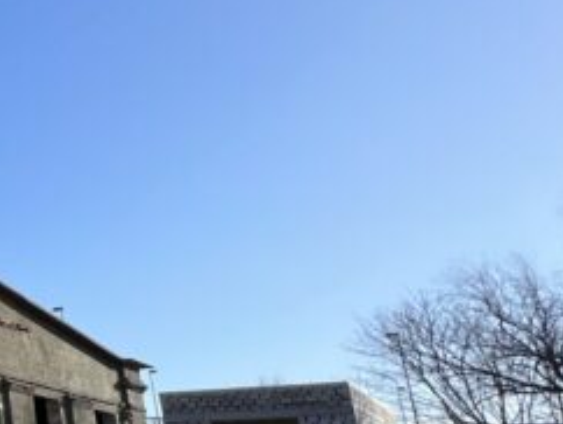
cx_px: -561
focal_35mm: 55
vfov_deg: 26.6
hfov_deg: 19.4
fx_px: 895
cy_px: 249
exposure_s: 1/1429
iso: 32
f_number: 1.8
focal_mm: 1.57
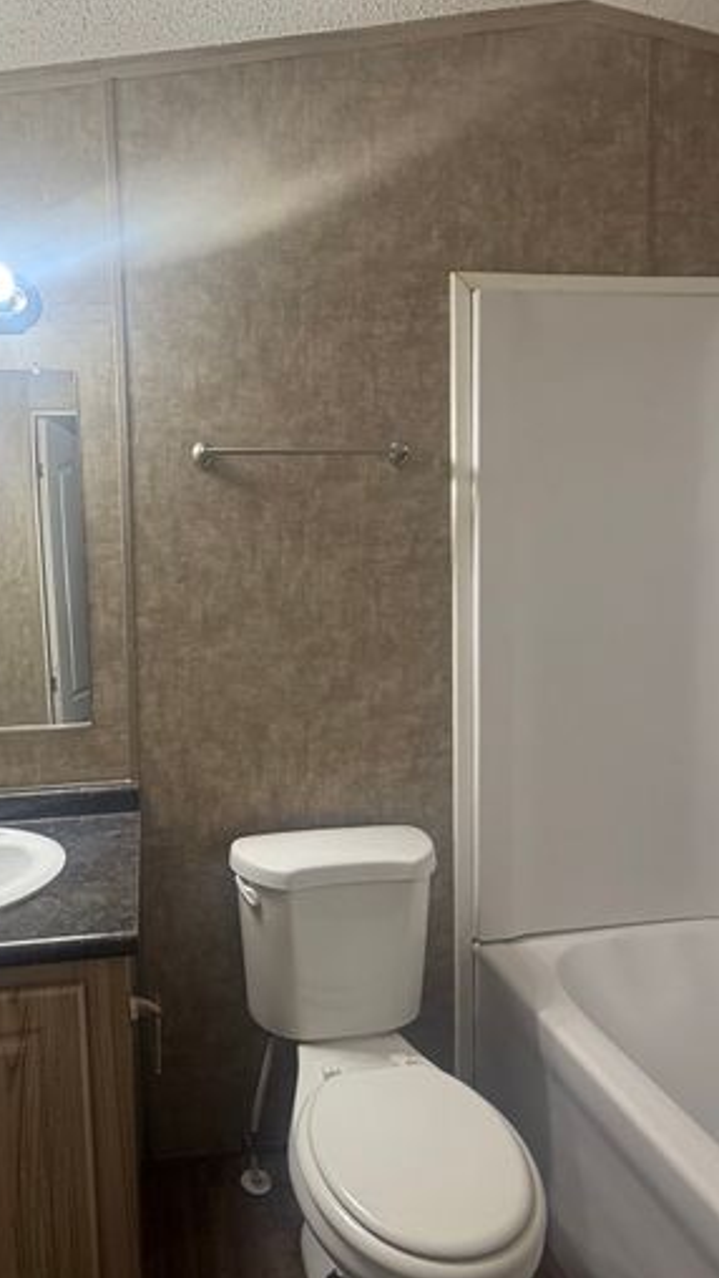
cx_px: 236
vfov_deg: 83.8
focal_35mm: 21
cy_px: 640
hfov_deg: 52.5
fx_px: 711
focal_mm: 2.22
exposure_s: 1/60
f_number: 2.2
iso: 200
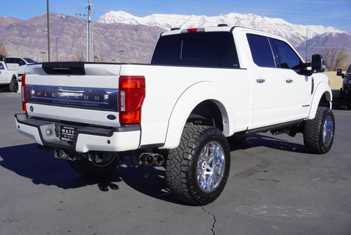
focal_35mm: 39
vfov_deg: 34.3
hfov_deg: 49.5
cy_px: 118
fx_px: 381
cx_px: 176
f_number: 11
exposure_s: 1/200
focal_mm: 26
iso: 100
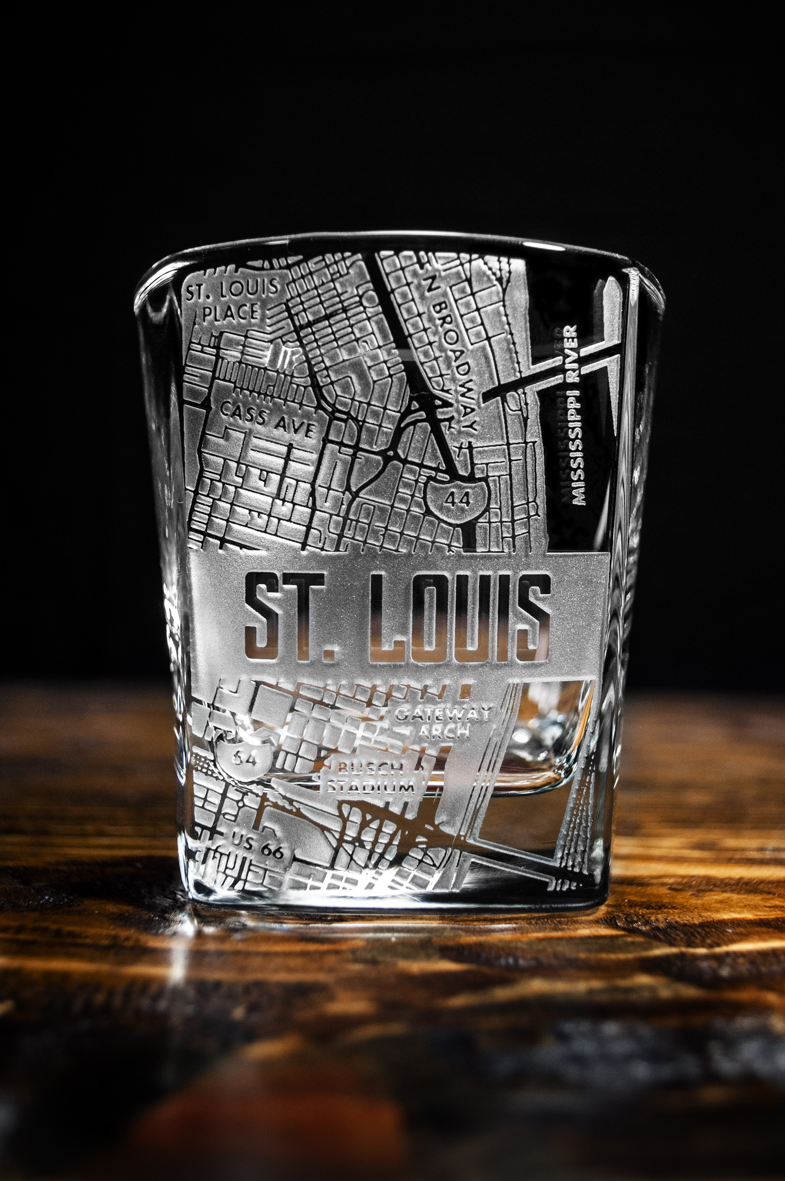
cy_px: 590
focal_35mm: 36
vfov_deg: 53.2
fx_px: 1180
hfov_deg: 36.8
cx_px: 392
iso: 800
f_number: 4
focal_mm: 24
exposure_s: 1/60
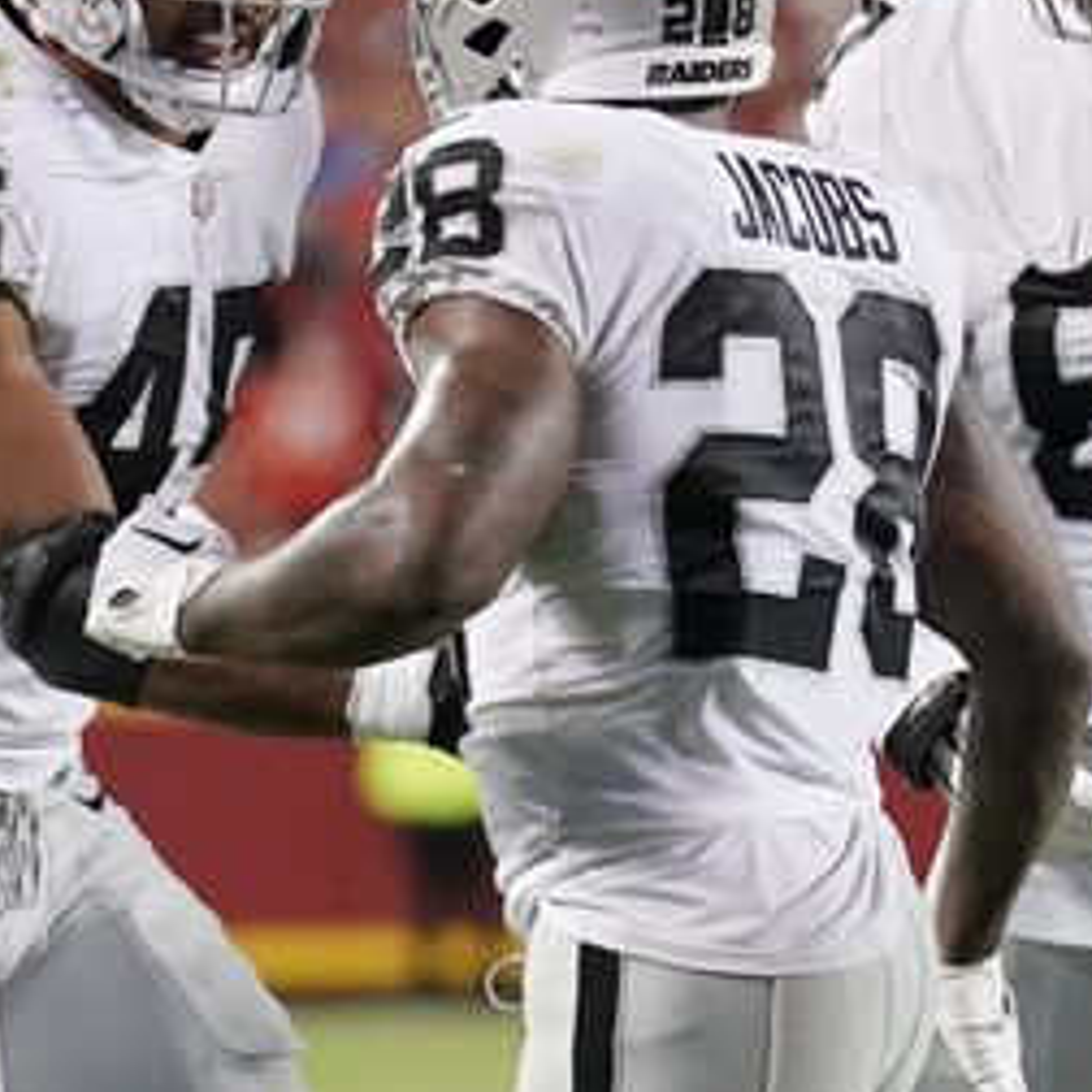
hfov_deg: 4.3
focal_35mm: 405
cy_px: 390
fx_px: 14455
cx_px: 654
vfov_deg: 4.3
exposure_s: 1/2000
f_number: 3.5
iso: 4000
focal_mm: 200
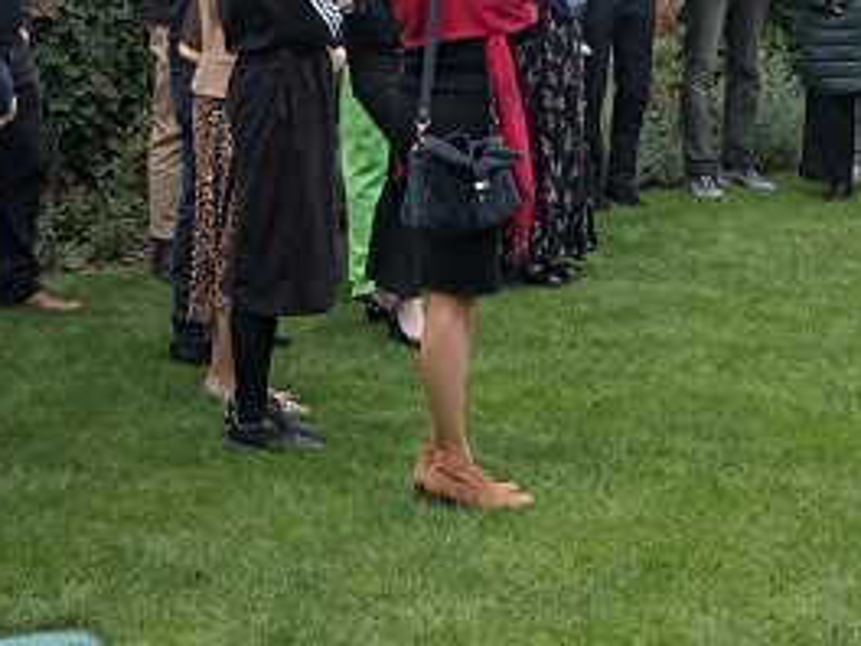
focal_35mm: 106
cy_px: -88
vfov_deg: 13.6
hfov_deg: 18.5
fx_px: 2637
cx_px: 496
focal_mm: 3.46
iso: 100
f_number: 2.2
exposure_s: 1/117
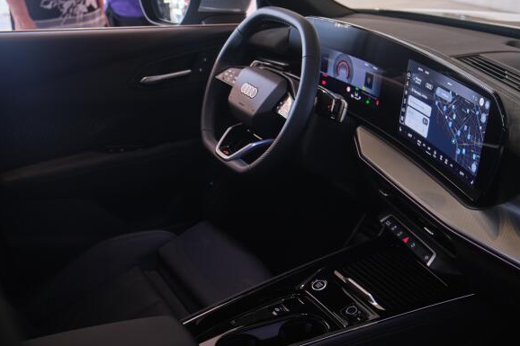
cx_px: 294
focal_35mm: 48
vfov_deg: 28.0
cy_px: 186
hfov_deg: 41.0
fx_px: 693
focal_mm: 27.7
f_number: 4
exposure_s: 1/30
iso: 640
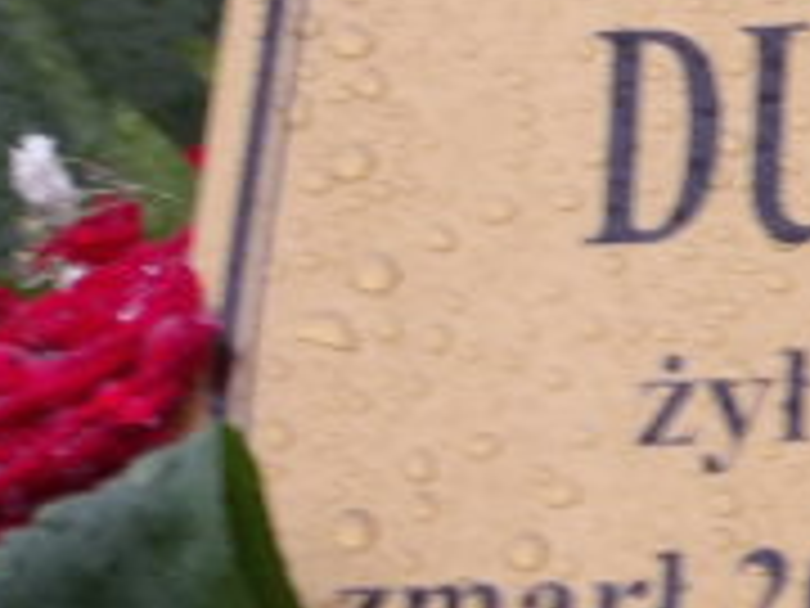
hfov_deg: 5.1
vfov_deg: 3.9
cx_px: 945
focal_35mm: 384
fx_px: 8985
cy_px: 288
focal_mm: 19.6
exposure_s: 1/60
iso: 359
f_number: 6.6
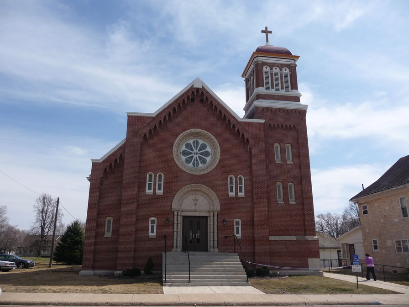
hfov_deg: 63.4
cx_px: 204
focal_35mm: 28
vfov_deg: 49.7
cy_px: 154
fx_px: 331
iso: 100
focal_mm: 4.7
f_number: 8
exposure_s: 1/320
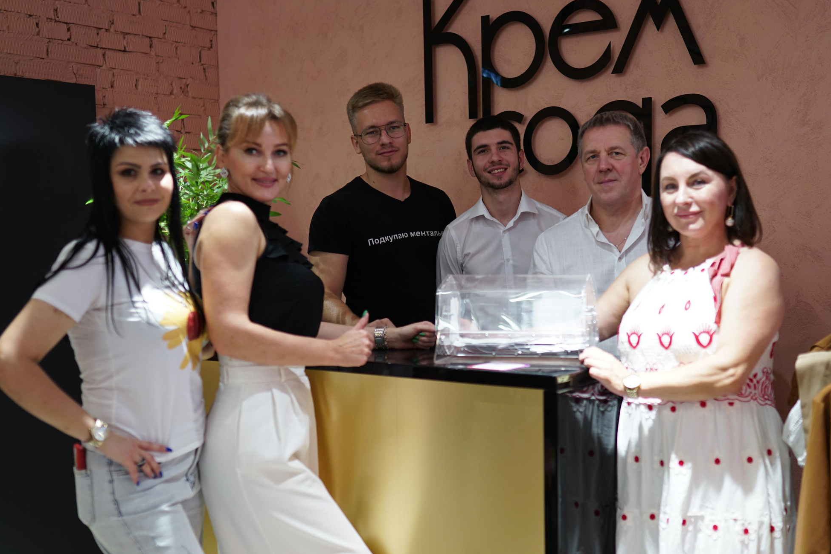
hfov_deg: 42.7
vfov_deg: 29.2
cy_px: 329
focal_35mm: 46
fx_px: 1062
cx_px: 443
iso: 200
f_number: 1.6
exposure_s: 1/160
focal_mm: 35
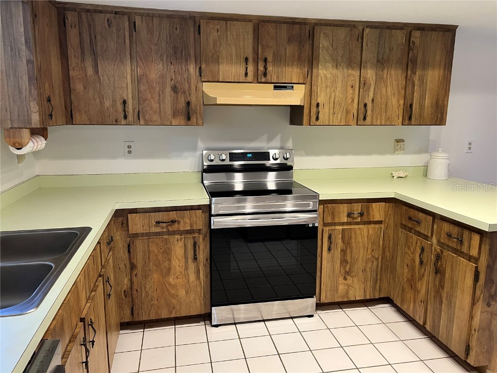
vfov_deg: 53.1
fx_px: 373
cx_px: 248
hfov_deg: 67.3
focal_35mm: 26
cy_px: 186
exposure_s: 1/60
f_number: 1.5
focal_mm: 5.7
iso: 200
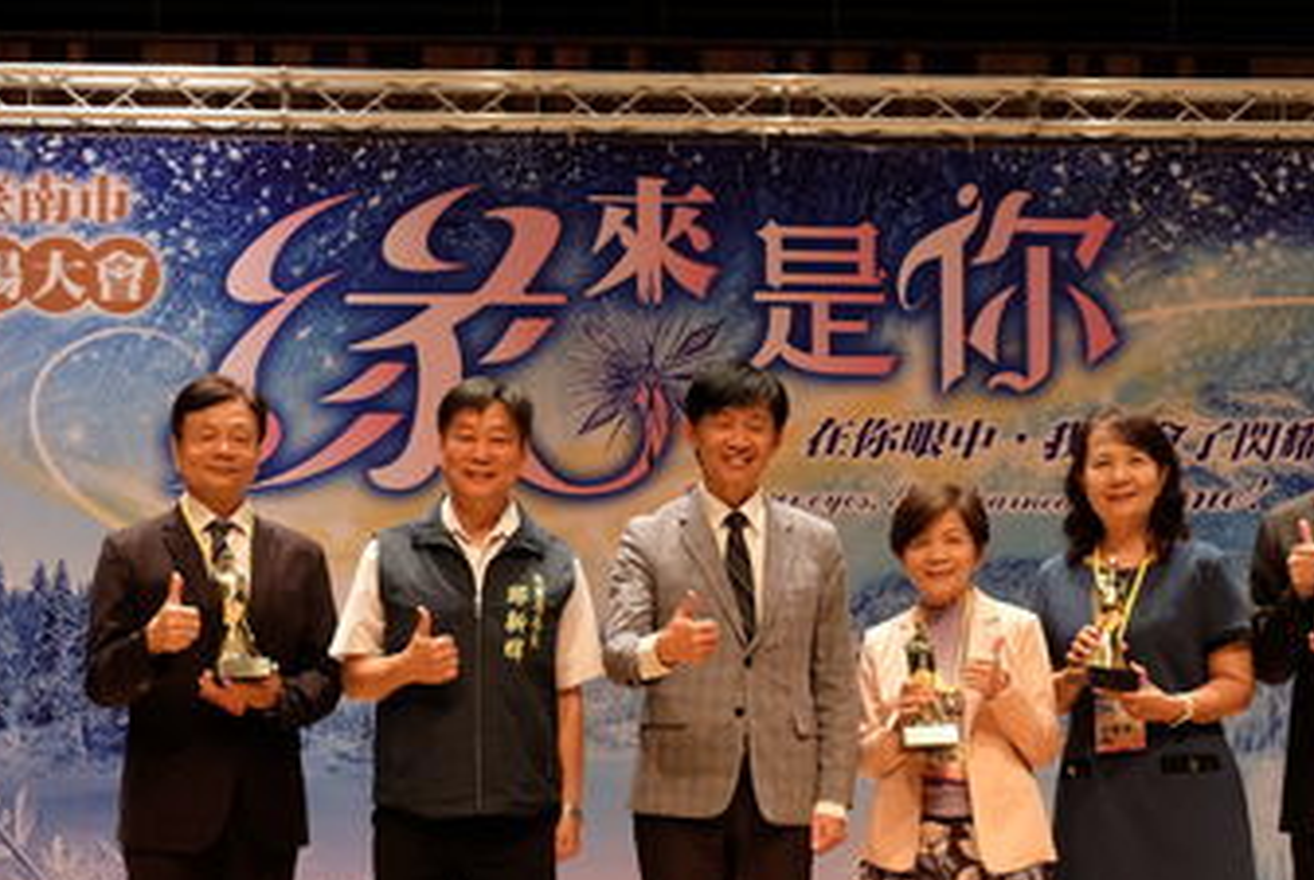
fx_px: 2741
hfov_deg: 27.0
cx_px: 677
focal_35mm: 75
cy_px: 718
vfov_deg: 18.1
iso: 2500
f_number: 4.5
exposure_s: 1/125
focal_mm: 27.9
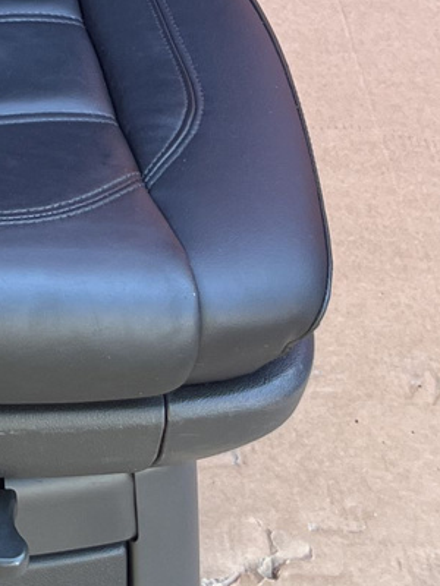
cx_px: -205
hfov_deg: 13.5
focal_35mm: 104
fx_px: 1763
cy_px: -297
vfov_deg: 17.1
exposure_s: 1/121
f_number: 1.6
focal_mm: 5.1
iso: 64
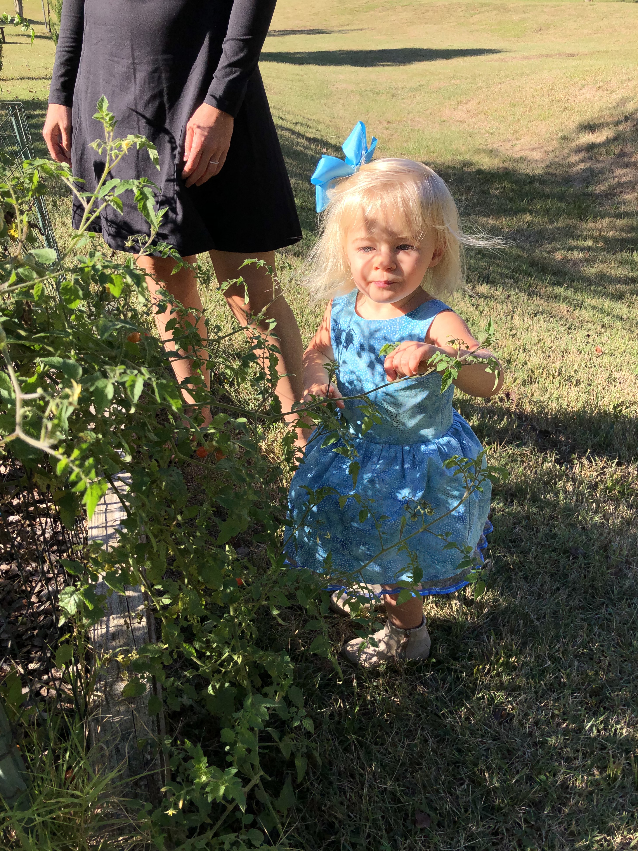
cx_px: 310
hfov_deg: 48.2
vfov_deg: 61.6
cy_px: 437
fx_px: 713
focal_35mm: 29
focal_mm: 3.99
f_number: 1.8
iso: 20
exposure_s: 1/1919
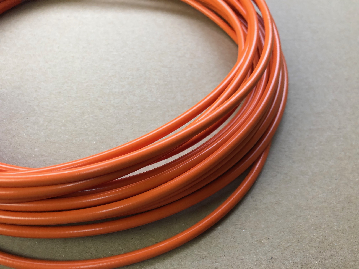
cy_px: 134
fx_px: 290
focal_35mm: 28
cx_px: 180
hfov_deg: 63.4
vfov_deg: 49.7
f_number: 1.8
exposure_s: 1/25
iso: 40
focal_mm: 4
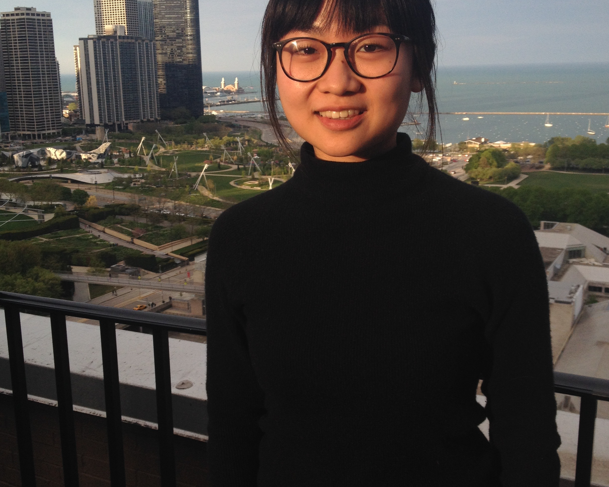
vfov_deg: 32.7
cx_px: 306
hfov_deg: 40.3
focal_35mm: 46
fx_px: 829
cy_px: 252
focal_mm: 4.28
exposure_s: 1/563
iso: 50
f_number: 2.4
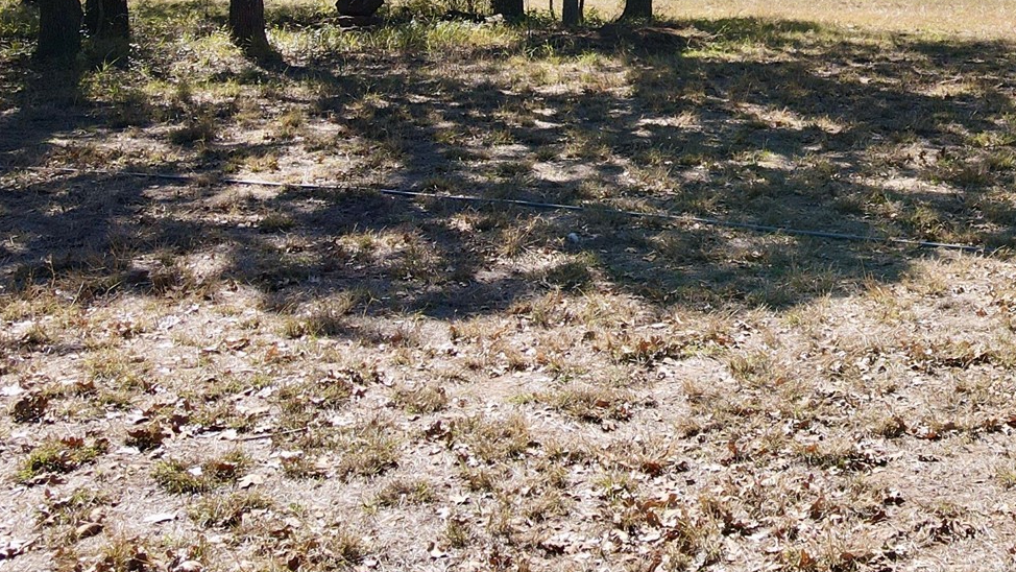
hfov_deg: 35.8
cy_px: -64
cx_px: 898
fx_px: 1482
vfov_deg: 20.7
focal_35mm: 55
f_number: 2.8
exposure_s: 1/320
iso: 100
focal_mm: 4.5
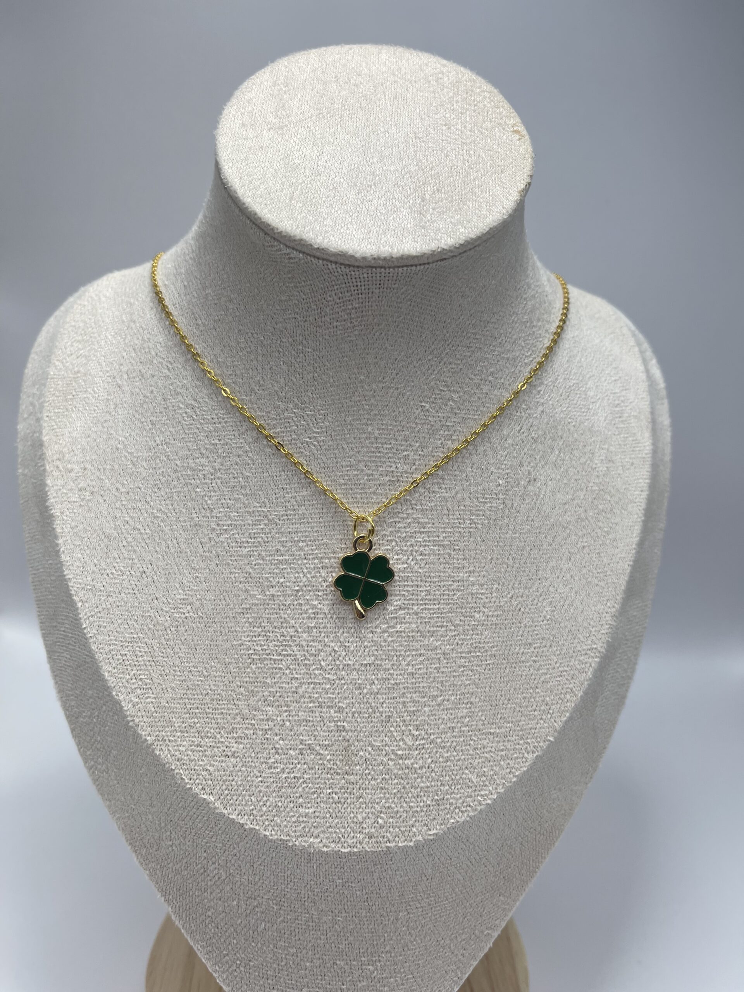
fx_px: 716
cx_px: 372
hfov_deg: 54.9
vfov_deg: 69.4
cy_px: 496
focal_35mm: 25
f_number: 1.6
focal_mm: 5.1
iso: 40
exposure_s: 1/120
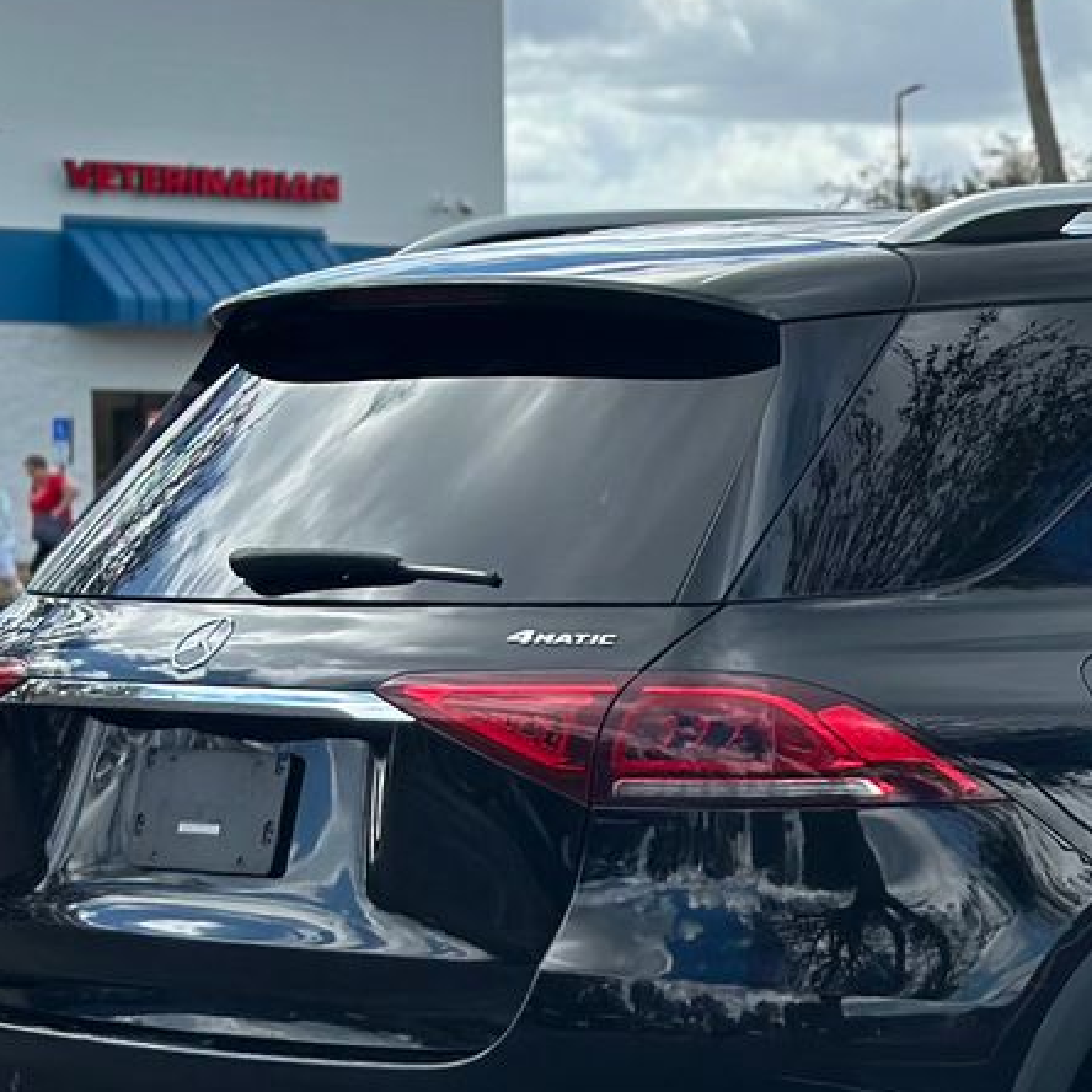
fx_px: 5461
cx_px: 1412
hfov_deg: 11.1
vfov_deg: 11.4
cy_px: 812
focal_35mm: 153
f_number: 1.78
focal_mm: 6.86
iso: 80
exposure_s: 1/3731
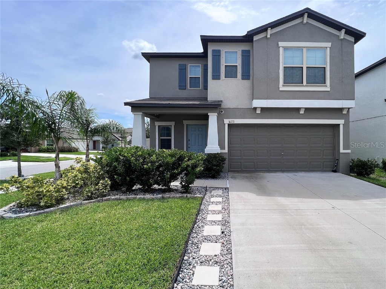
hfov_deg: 106.2
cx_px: 193
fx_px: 145
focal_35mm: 13
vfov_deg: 89.9
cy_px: 144
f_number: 1.8
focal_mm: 1.57
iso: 32
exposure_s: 1/1376
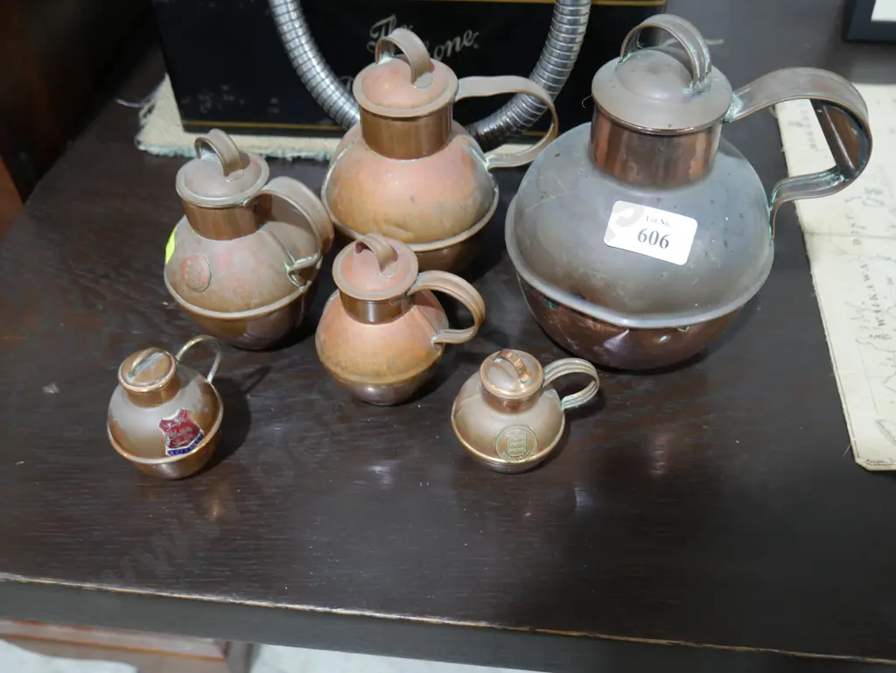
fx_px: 880
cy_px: 336
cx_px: 448
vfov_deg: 41.8
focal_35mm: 34
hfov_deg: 53.9
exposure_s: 1/60
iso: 640
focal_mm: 17
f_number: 4
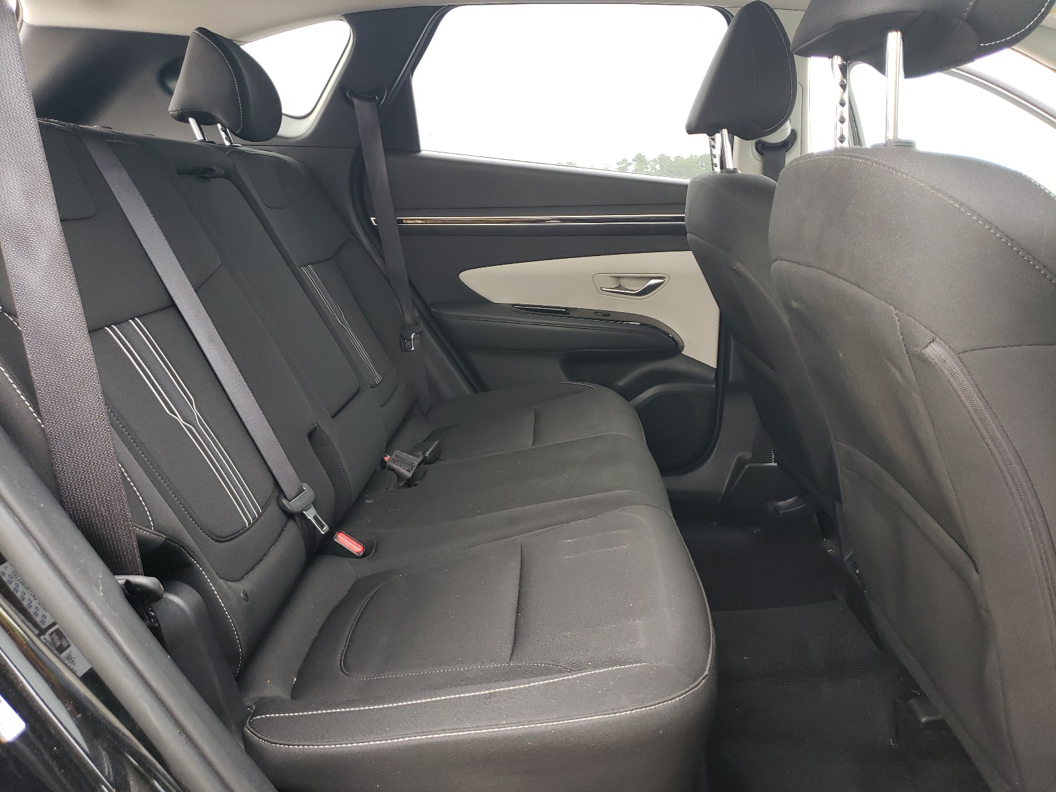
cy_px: 396
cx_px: 528
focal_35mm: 26
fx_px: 793
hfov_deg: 67.3
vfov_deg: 53.1
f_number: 1.5
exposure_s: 1/60.2
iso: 82
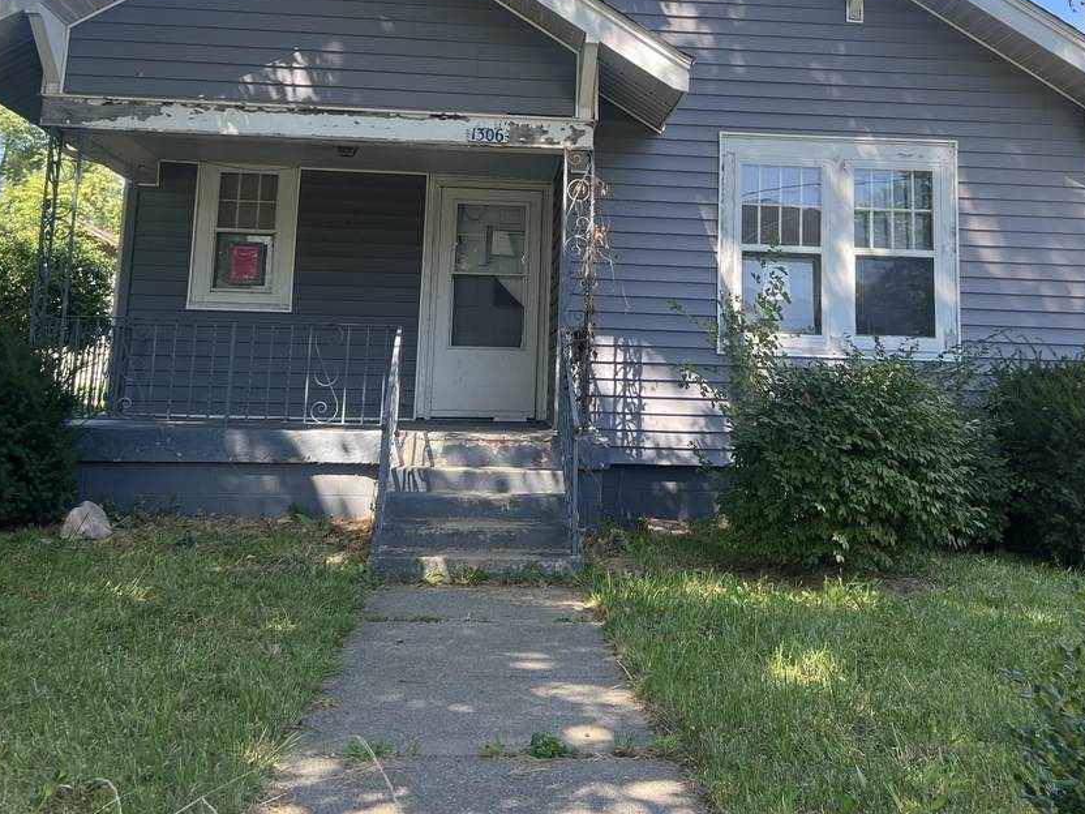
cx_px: 614
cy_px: 210
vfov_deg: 35.2
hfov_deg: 46.7
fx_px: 1254
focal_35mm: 40
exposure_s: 1/894
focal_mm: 5.7
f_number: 1.5
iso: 50
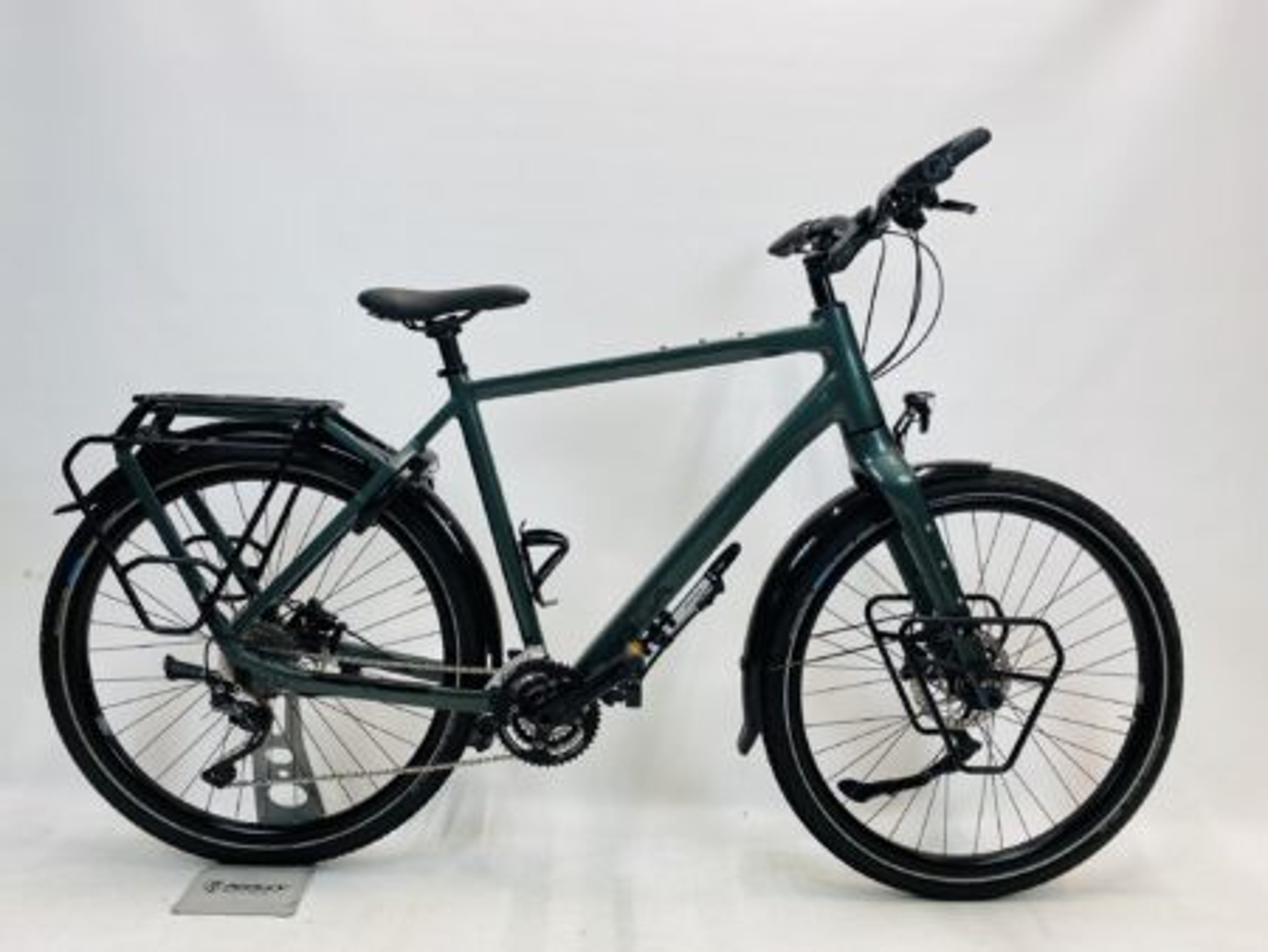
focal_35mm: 26
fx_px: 953
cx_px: 634
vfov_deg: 53.1
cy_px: 476
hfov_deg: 67.3
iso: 50
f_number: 1.8
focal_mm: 4.25
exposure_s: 1/100
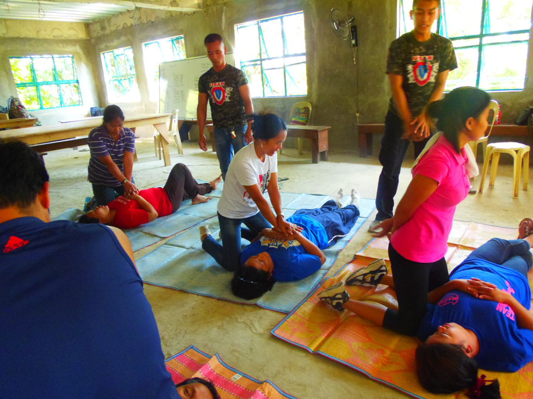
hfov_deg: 71.6
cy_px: 200
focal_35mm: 24
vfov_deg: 56.8
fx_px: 370
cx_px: 266
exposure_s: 1/30
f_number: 2.9
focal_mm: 4.3
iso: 250
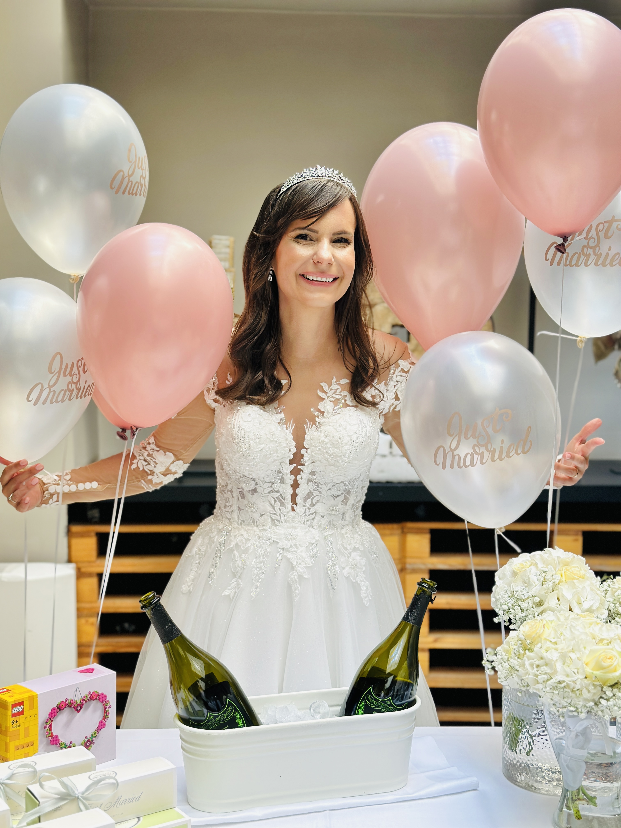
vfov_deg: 39.7
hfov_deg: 30.3
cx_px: 310
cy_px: 414
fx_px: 1148
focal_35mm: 48
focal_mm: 6.86
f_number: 1.78
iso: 125
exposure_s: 1/121
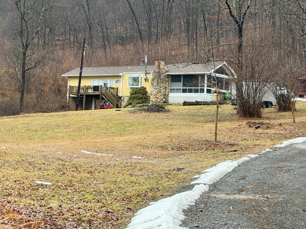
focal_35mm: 81
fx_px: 716
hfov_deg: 24.0
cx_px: 94
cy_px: 71
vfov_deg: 18.1
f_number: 1.78
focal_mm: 6.76
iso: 100
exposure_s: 1/91
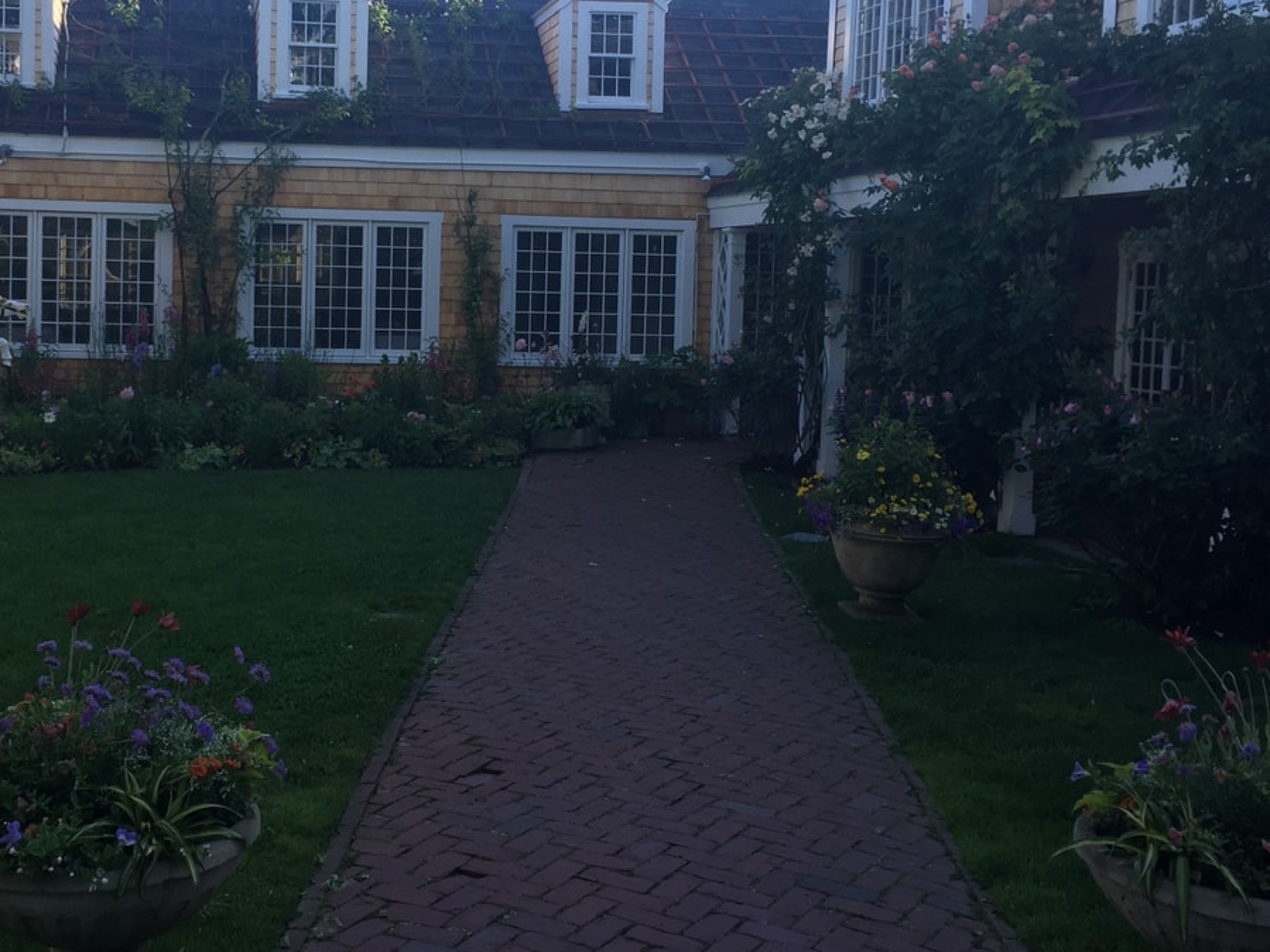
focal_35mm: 43
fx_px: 1577
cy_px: 379
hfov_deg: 43.3
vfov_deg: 33.5
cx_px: 432
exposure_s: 1/465
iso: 32
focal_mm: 4.15
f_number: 2.2
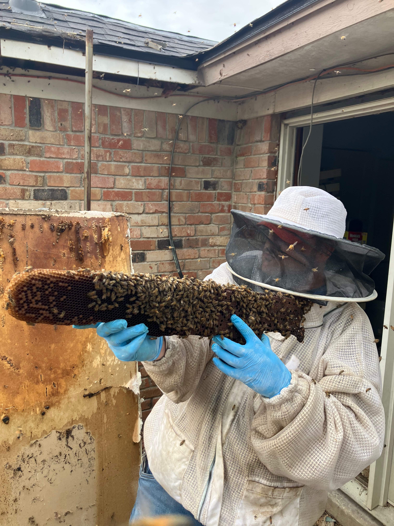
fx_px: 425
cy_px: 263
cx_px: 197
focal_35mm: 28
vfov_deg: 63.4
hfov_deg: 49.7
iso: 32
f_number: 1.8
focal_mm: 3.99
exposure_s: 1/165
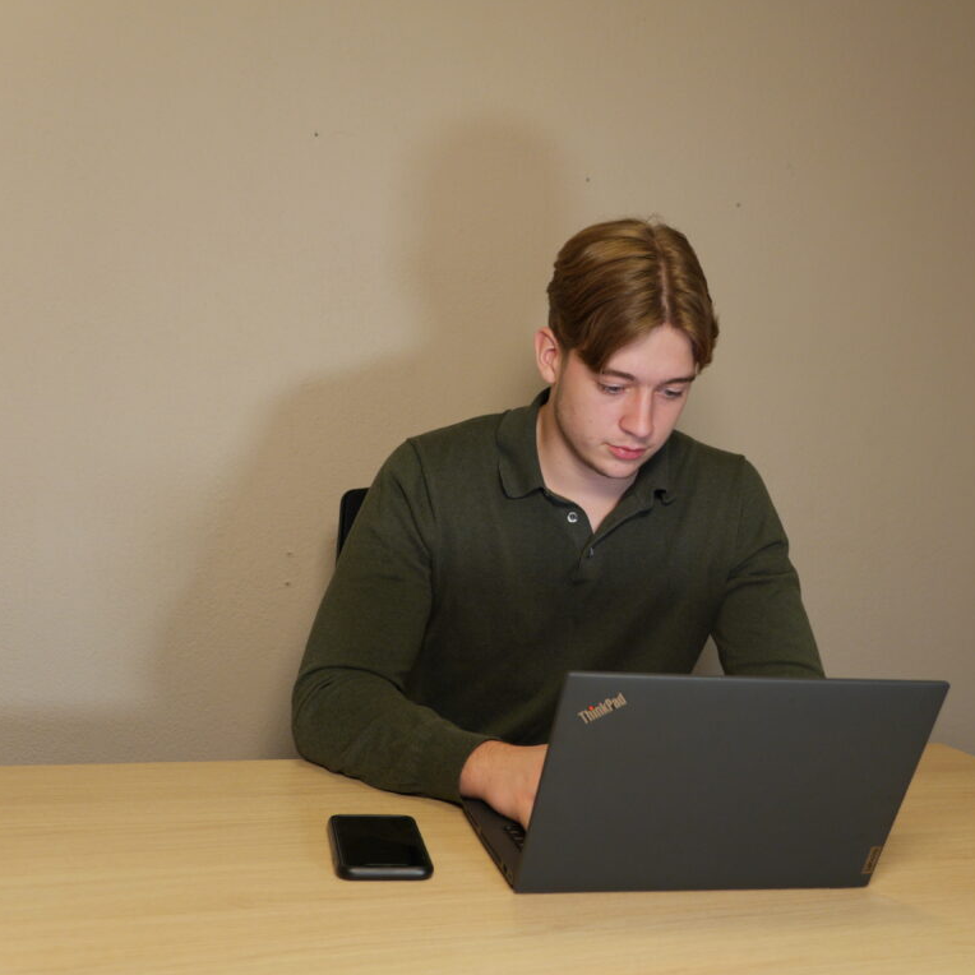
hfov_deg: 37.3
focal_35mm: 45
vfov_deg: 37.6
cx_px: 605
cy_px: 486
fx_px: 1434
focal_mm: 19
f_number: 2.8
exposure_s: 1/60
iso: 400
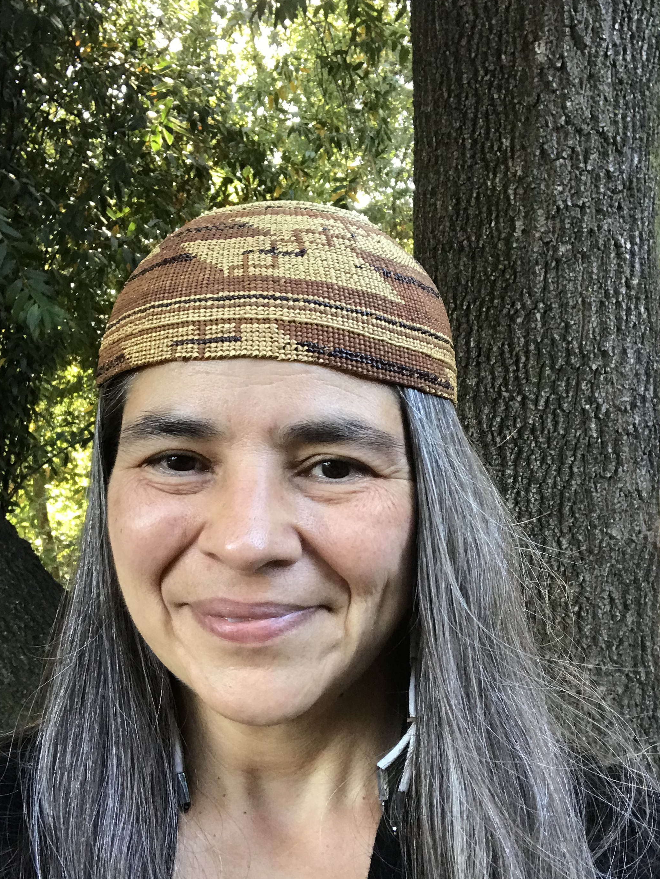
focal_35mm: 36
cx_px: 322
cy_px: 490
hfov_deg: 39.7
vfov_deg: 51.2
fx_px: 914
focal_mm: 2.87
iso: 64
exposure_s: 1/30
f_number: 2.2
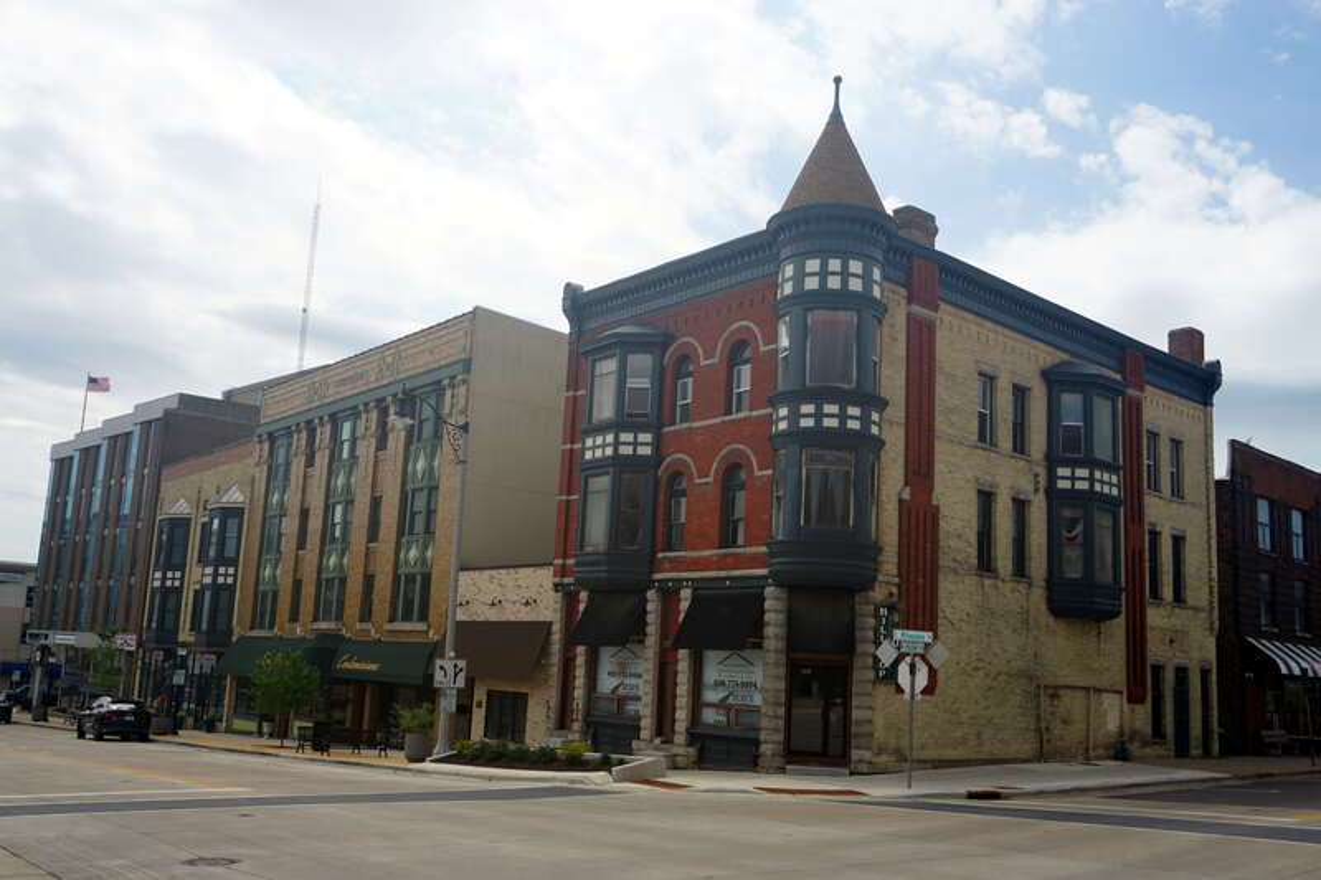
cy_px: 440
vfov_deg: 38.3
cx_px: 660
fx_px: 1266
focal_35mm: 34
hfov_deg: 55.1
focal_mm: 23
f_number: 11
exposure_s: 1/160
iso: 100
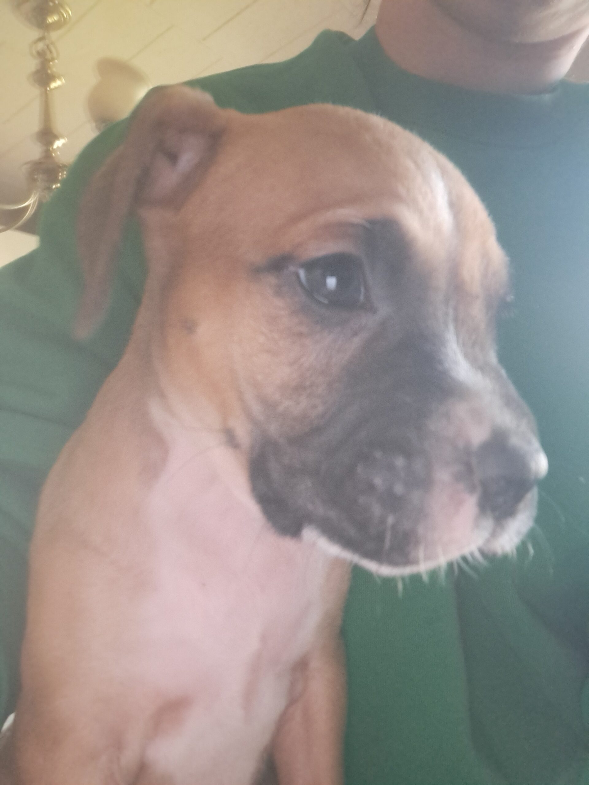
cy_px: 392
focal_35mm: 25
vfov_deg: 69.4
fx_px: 567
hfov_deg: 54.9
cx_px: 294
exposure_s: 1/25
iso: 686
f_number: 2.2
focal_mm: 3.72
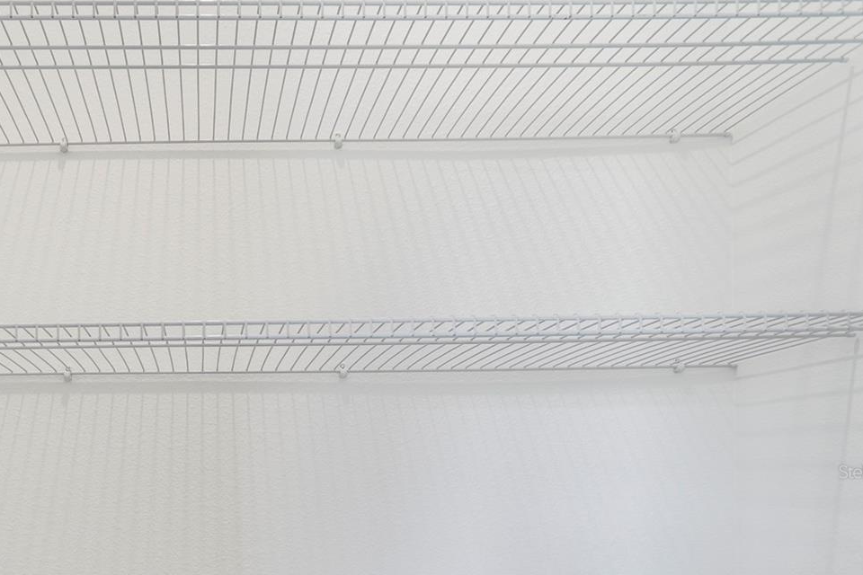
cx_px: 200
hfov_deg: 58.2
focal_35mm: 30
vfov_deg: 41.5
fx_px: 719
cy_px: 472
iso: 100
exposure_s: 1/50
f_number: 2.2
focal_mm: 12
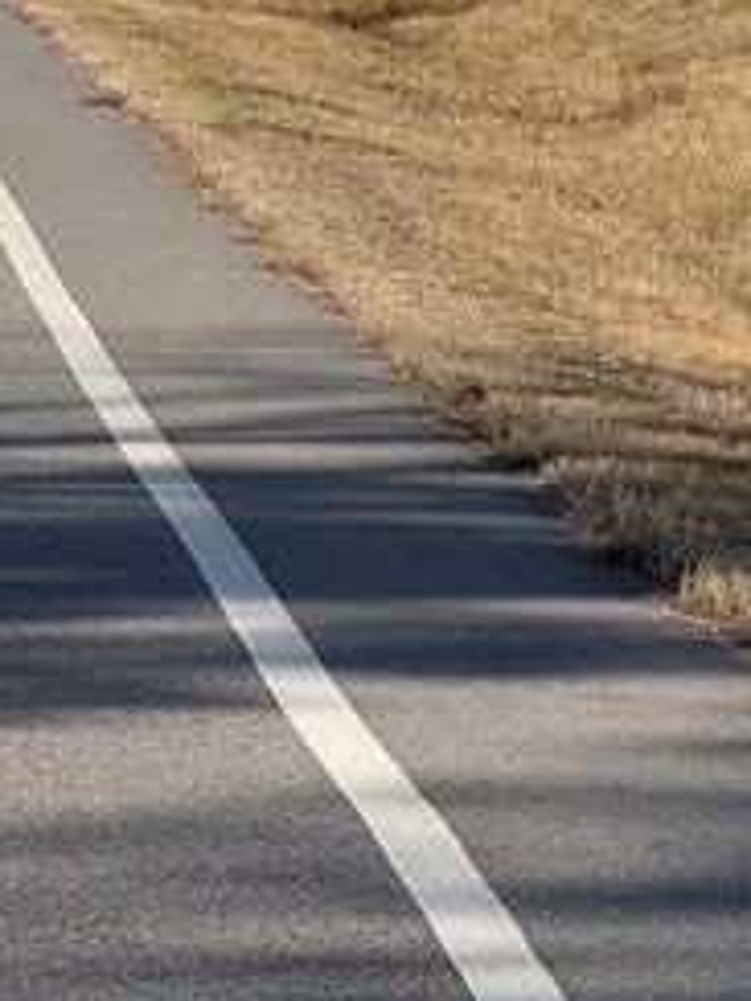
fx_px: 10905
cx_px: 259
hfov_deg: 3.9
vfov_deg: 5.3
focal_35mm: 377
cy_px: 254
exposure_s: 1/2024
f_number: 2.8
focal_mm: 15.66
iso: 50
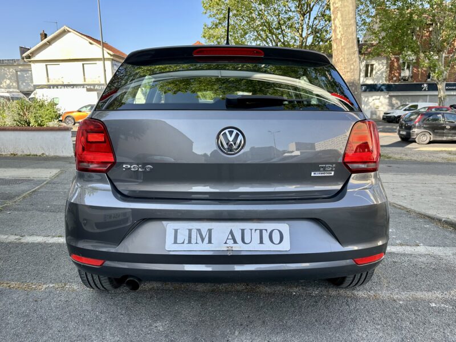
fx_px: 316
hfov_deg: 71.6
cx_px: 228
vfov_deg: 56.8
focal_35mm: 24
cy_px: 171
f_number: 1.78
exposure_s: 1/709
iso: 80
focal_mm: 6.86
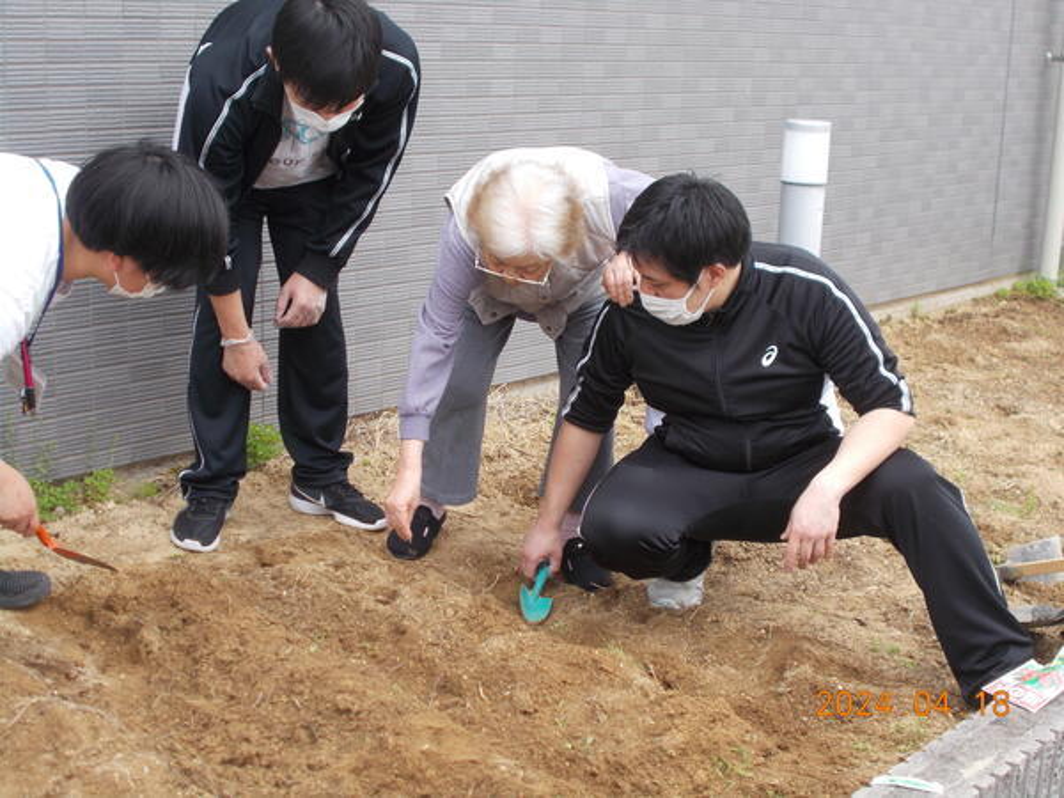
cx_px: 532
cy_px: 399
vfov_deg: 29.1
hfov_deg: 38.2
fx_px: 1537
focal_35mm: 50
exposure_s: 1/100
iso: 80
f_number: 4.5
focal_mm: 9
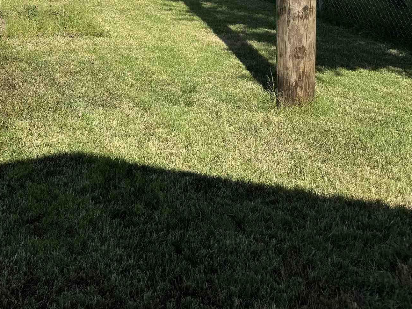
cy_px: -36
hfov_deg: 29.9
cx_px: -54
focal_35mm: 57
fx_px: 678
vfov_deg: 23.9
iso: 80
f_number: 1.78
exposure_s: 1/4049
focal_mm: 6.76
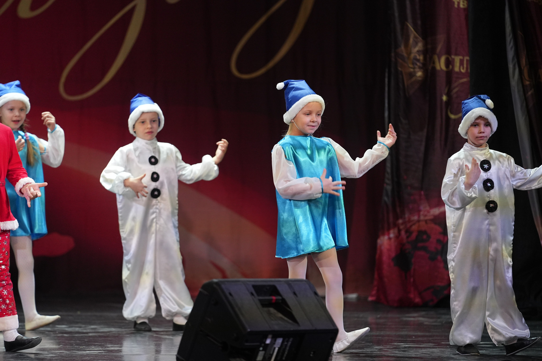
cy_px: 180
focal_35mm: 200
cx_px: 271
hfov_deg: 10.3
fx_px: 3011
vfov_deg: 6.9
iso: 2000
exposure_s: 1/400
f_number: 2.8
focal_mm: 200
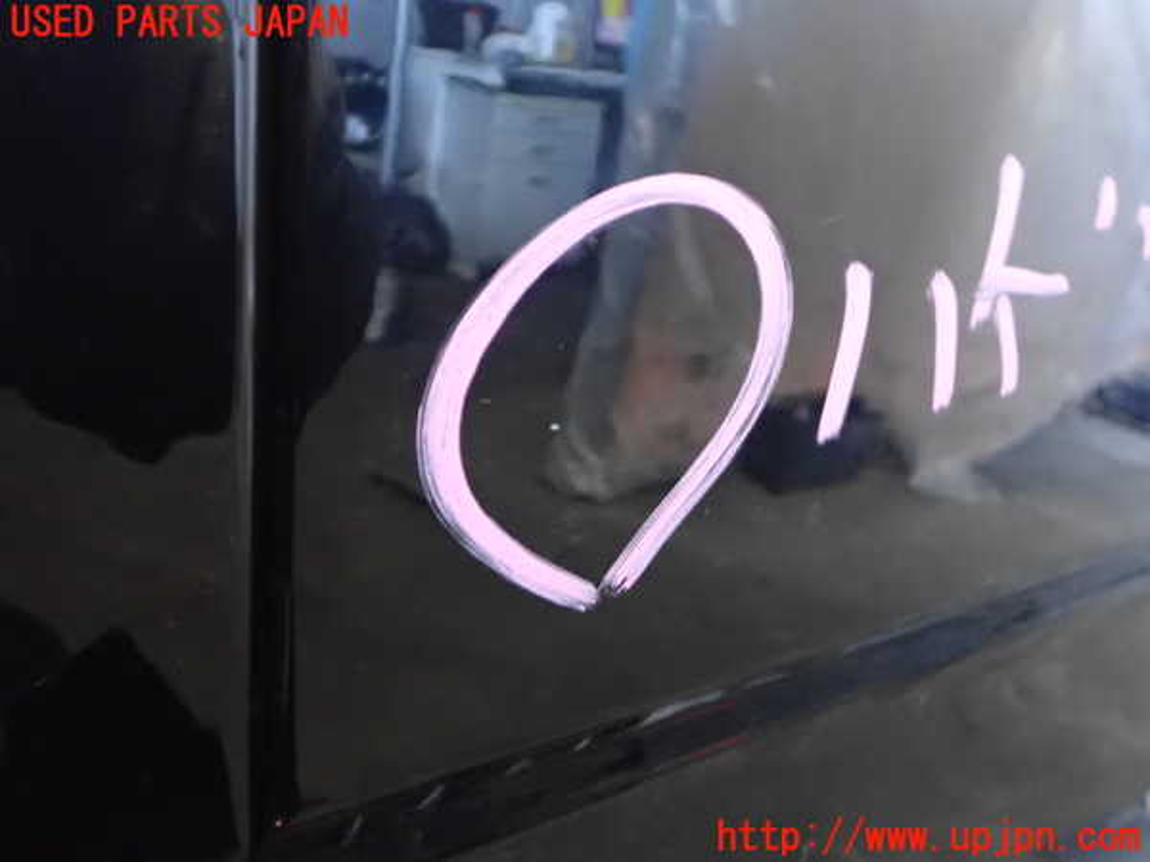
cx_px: 575
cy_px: 431
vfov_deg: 46.8
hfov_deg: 60.0
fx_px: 997
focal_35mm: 30
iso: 2000
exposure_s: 1/50
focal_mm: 5.4
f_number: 2.3
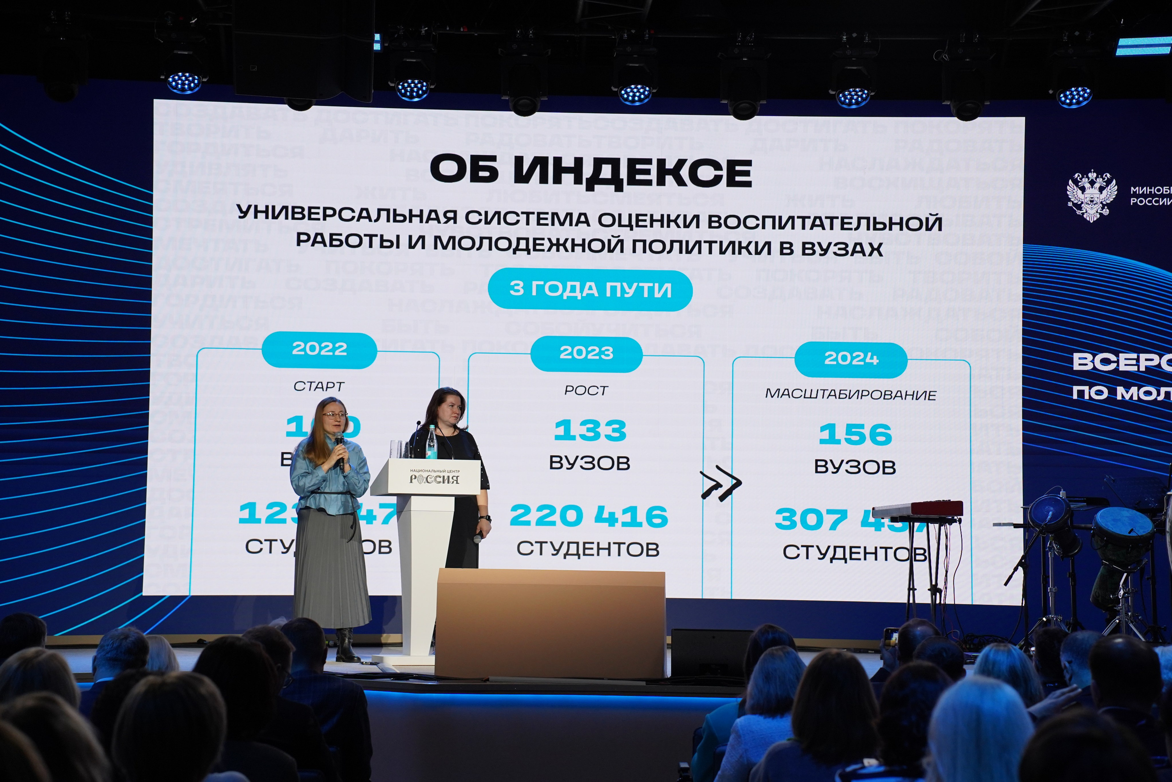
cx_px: 586
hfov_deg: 27.0
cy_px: 391
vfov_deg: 18.2
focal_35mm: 75
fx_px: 2442
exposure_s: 1/160
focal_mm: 75
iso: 1600
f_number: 5
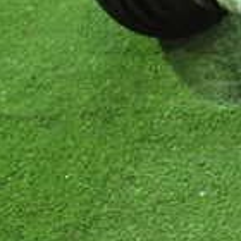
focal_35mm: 114
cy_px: 150
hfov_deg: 12.9
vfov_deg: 15.3
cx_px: 513
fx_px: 898
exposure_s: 1/40
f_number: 2.3
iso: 800
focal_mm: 5.4
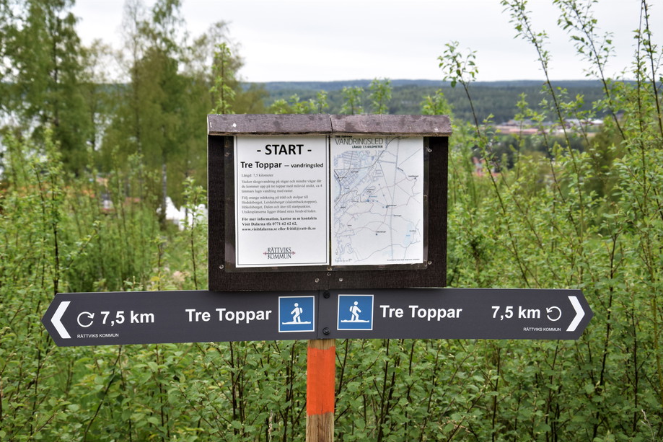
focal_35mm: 71
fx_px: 1299
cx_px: 318
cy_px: 230
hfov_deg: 28.6
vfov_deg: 19.3
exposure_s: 1/250
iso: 360
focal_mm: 45
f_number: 8
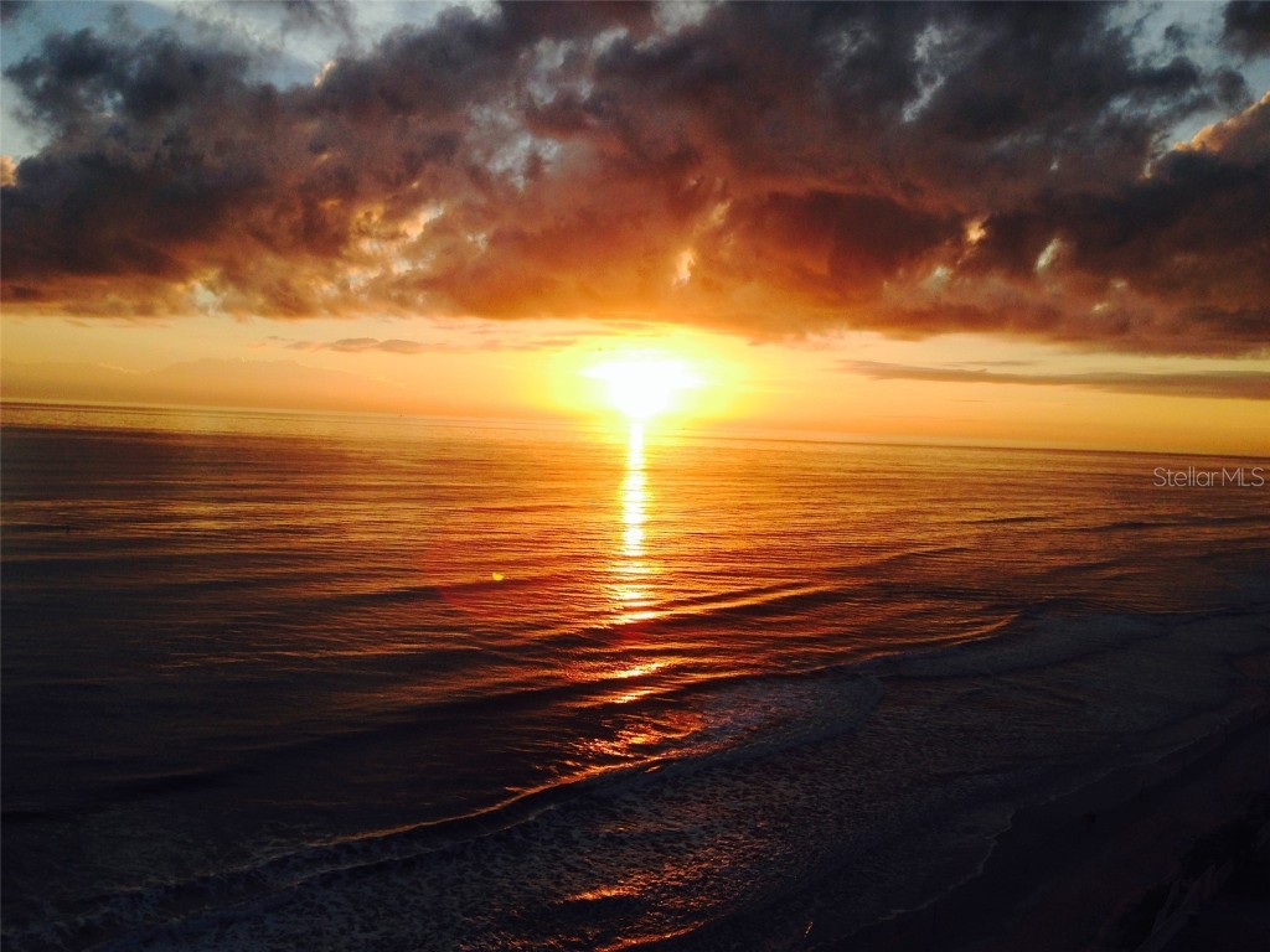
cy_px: 476
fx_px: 1211
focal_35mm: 33
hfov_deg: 55.4
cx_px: 635
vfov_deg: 42.9
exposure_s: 1/733
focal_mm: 4.12
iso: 50
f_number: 2.4
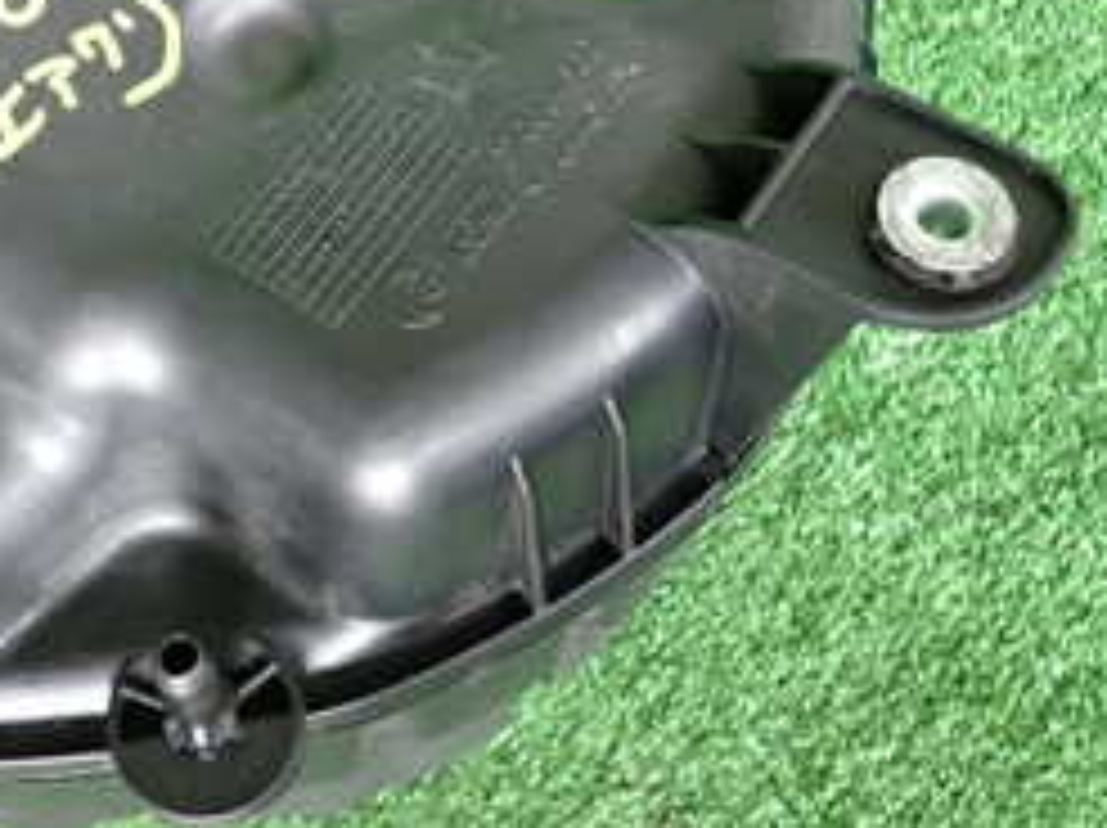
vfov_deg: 23.1
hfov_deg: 30.7
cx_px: 180
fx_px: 1949
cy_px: 9
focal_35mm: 61
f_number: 2
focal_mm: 4.5
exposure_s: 1/30
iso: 250
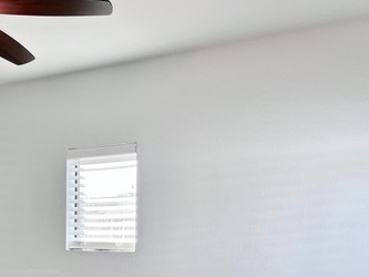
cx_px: 66
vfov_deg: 28.0
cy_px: 250
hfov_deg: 36.7
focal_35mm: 50
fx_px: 533
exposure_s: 1/161
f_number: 1.6
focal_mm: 5.1
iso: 64
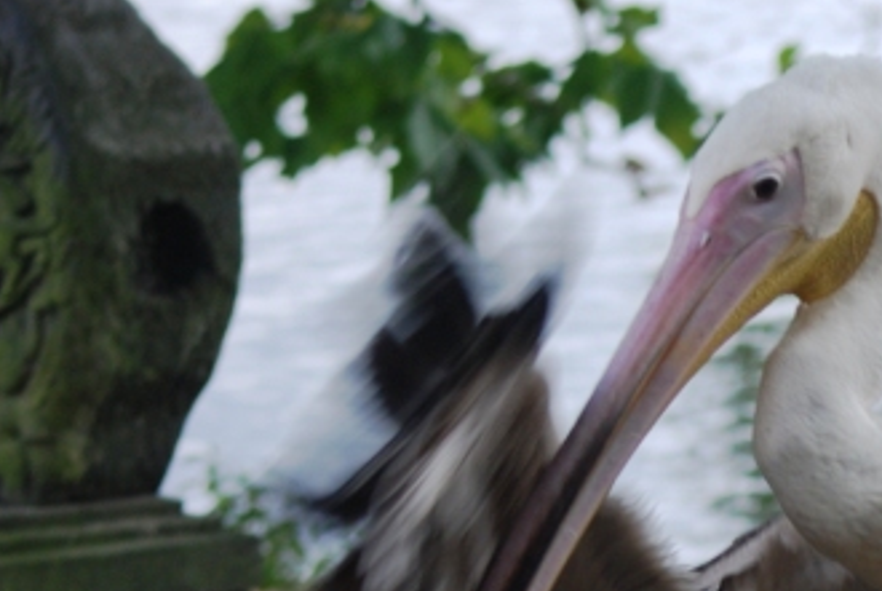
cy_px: 734
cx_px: 1275
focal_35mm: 326
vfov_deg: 4.2
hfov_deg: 6.2
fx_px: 7998
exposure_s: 1/320
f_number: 4.5
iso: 200
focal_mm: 70
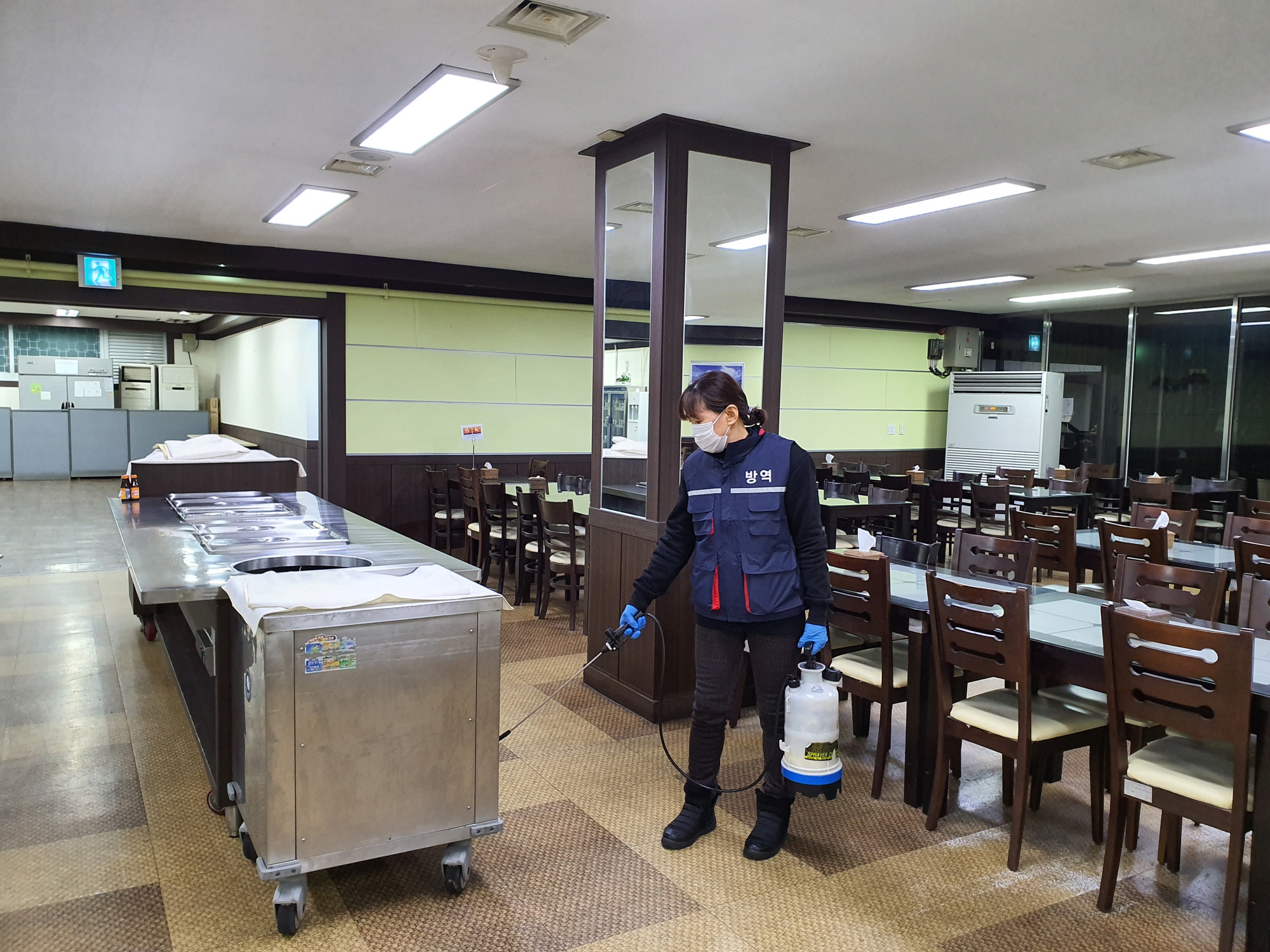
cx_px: 635
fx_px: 954
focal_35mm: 26
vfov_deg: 53.1
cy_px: 476
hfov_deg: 67.3
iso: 250
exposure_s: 1/40
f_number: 2.4
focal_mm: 4.3
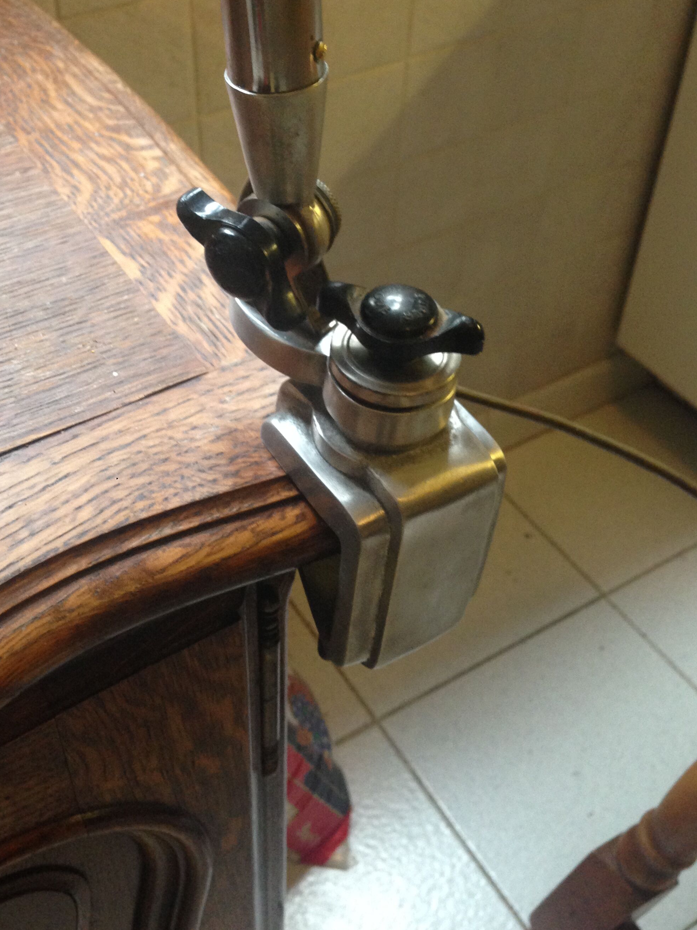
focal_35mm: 41
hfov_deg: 35.1
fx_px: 1101
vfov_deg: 45.6
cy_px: 395
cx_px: 300
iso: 200
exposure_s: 1/20
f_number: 2.4
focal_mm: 4.12
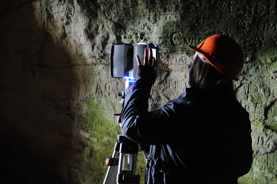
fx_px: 403
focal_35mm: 52
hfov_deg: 37.9
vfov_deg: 25.7
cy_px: 92
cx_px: 138
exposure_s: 1/15
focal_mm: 35
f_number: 5
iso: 1600
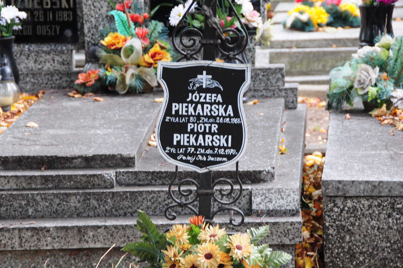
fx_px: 1750
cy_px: 134
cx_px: 193
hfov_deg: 13.1
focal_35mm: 157
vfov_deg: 8.7
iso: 400
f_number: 7.1
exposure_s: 1/125
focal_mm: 95
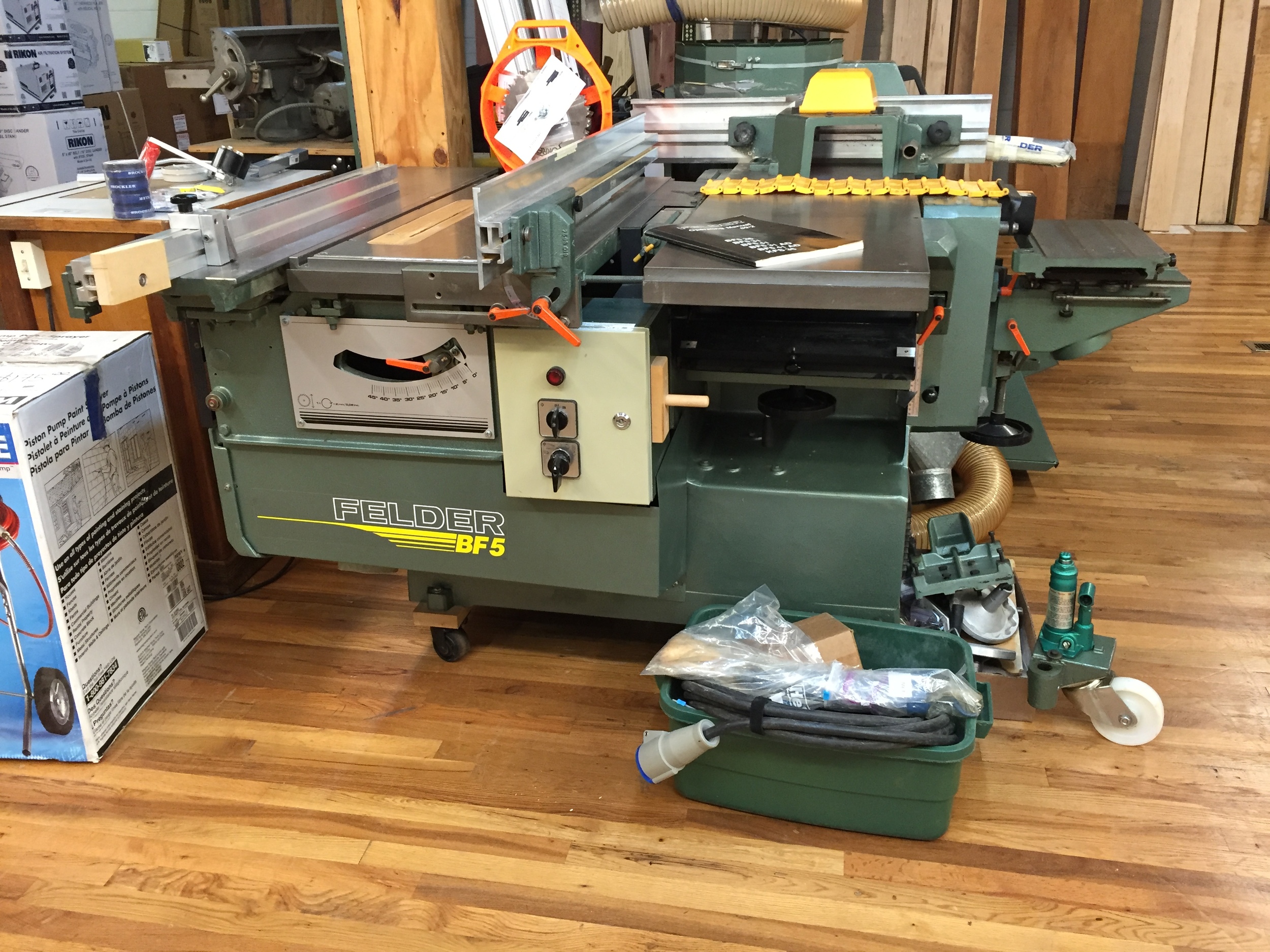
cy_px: 476
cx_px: 635
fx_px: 1064
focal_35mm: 29
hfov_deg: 61.7
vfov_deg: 48.2
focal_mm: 4.15
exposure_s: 1/30
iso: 160
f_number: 2.2
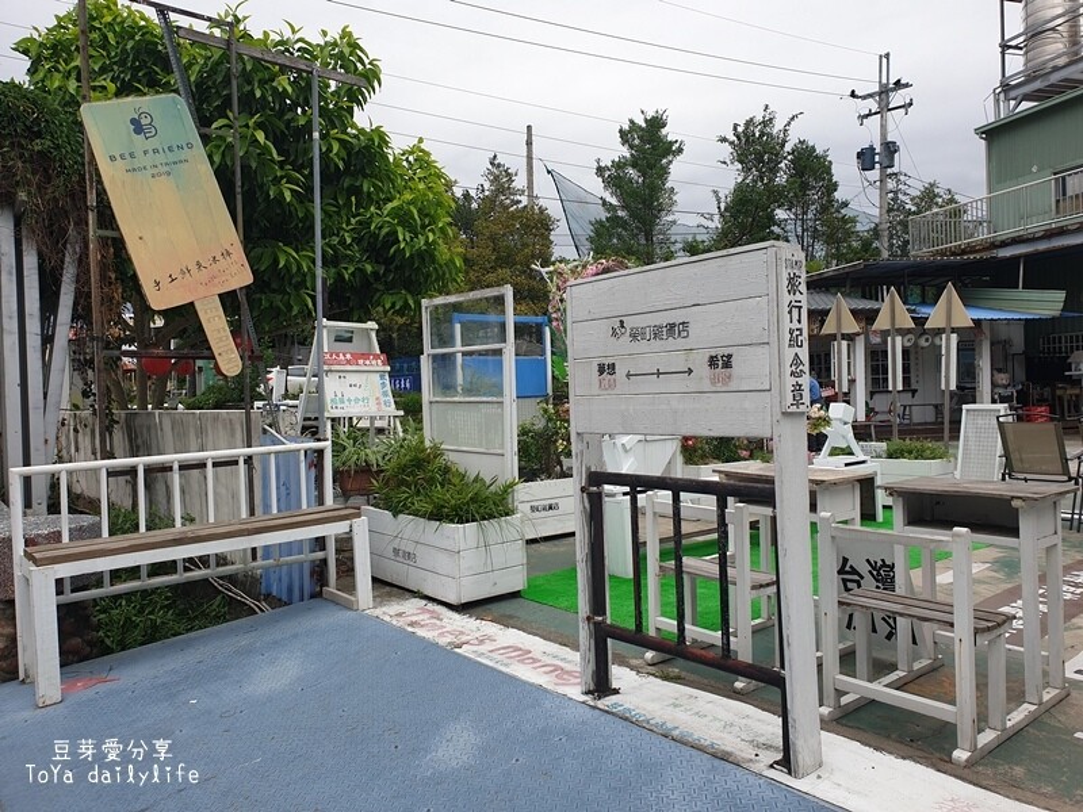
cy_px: 406
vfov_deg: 53.1
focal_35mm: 26
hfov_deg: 67.3
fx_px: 813
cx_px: 542
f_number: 2.4
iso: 50
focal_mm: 4.3
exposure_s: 1/855
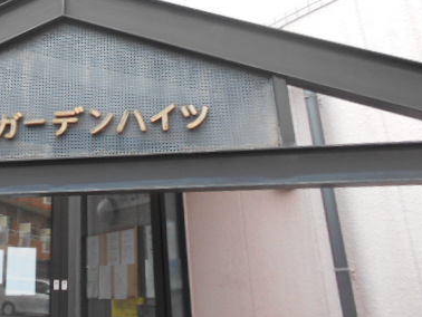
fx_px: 537
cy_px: 51
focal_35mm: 44
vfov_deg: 31.8
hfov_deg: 40.7
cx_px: 70
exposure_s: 1/30
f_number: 3.2
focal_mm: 4.6
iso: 200
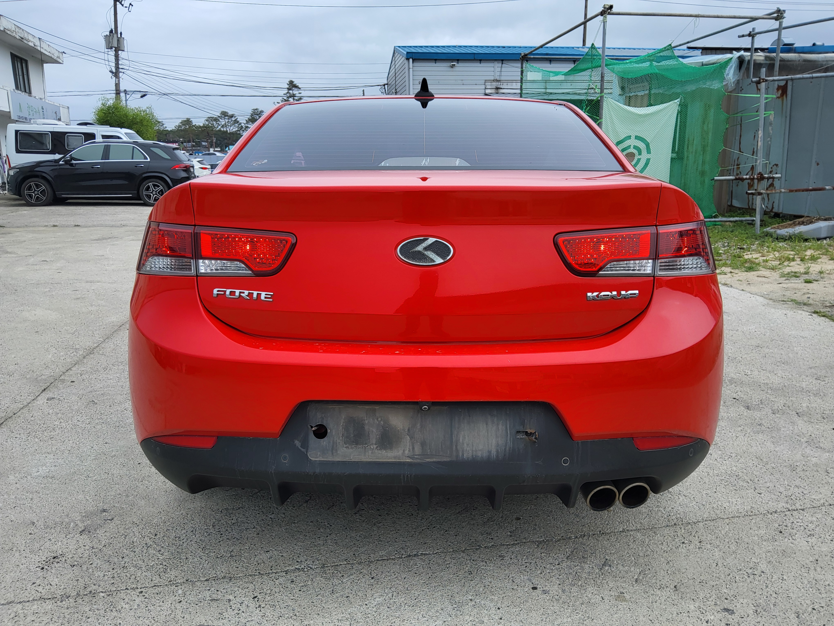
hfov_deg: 67.3
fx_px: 626
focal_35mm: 26
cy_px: 313
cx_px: 417
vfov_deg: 53.1
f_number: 1.8
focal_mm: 3.98
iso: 12
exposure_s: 1/357
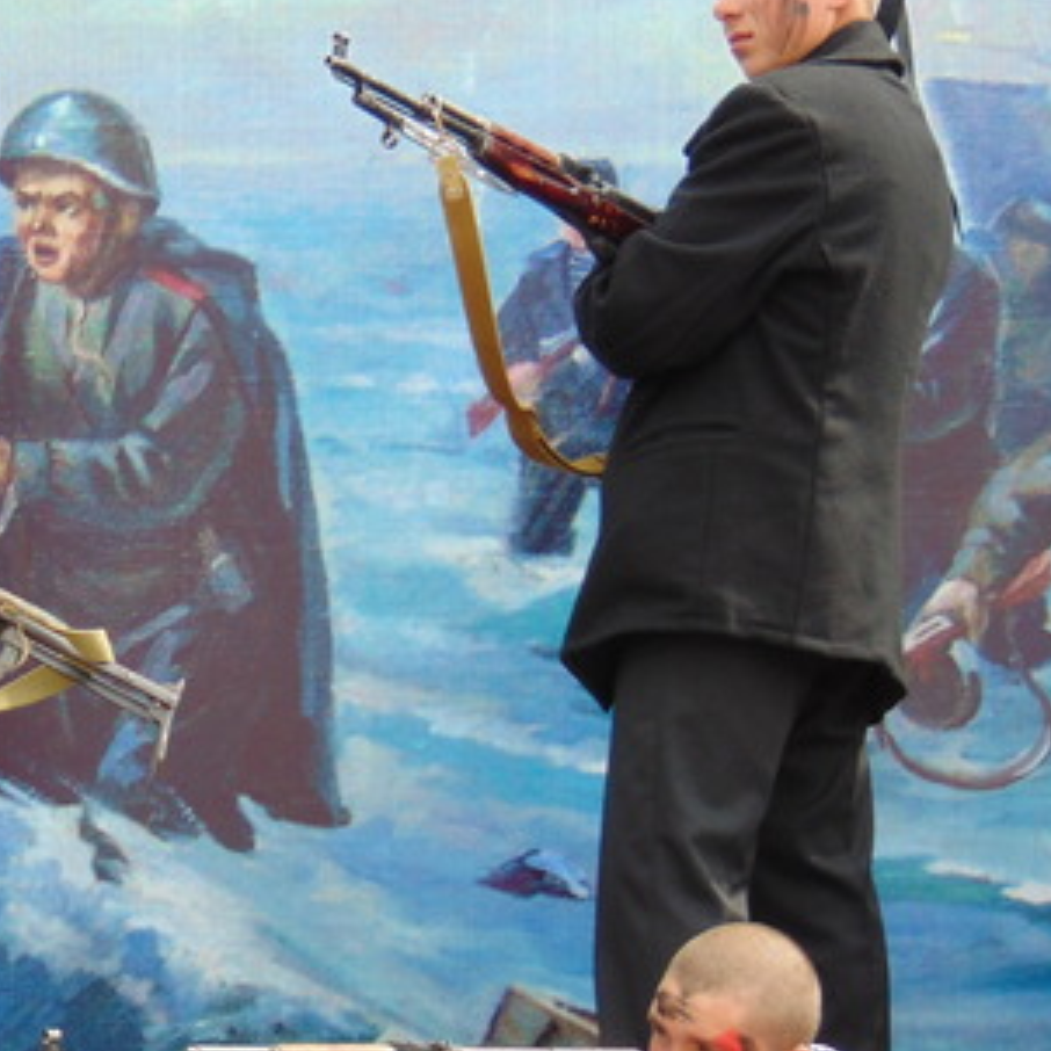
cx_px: 113
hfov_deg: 7.6
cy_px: 515
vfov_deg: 7.6
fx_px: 7901
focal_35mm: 230
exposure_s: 1/200
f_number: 4
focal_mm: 23.9
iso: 80
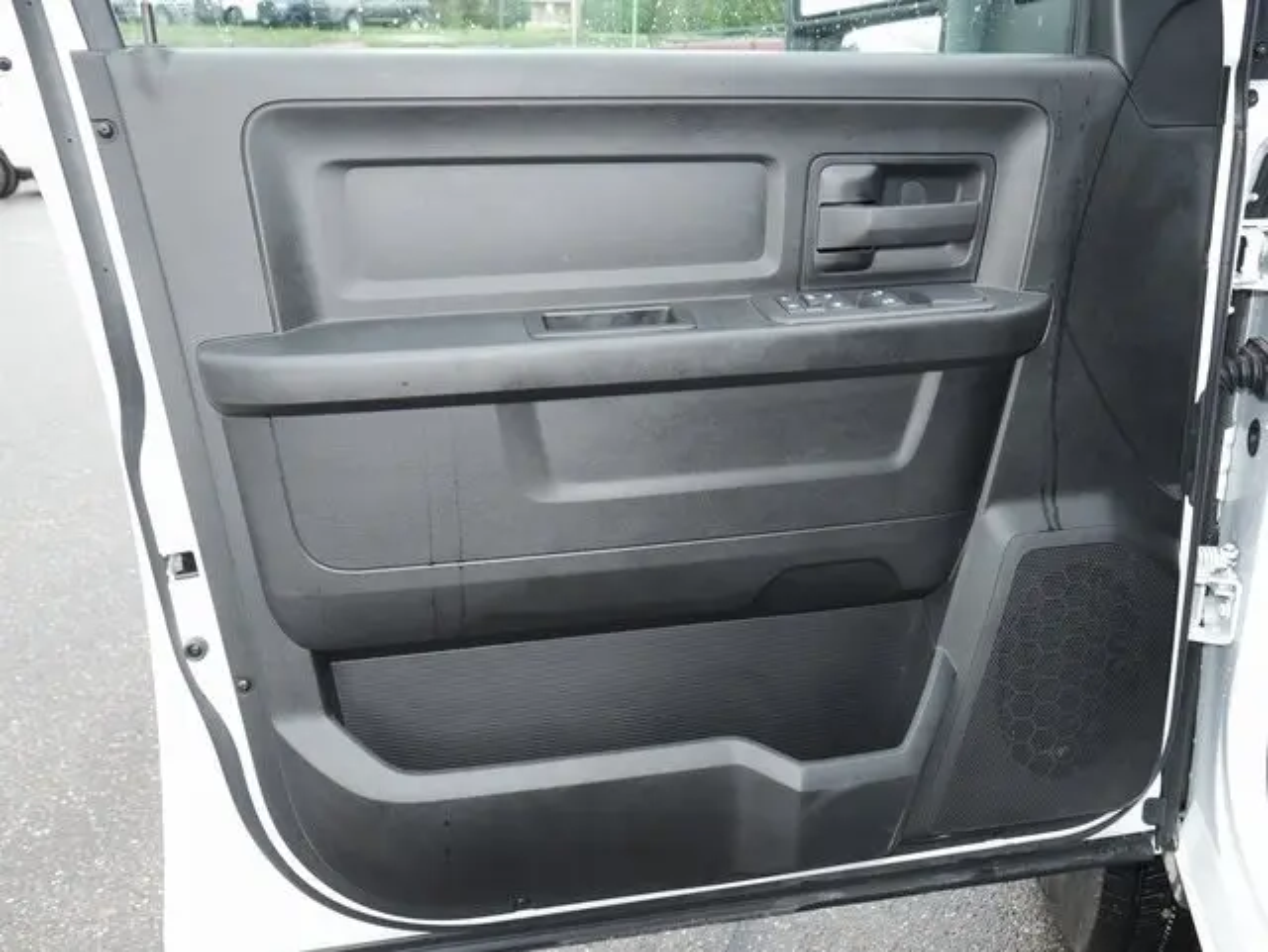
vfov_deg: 46.9
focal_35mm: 30
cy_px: 476
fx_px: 1100
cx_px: 634
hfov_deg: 59.9
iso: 250
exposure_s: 1/15
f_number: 5
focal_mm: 15
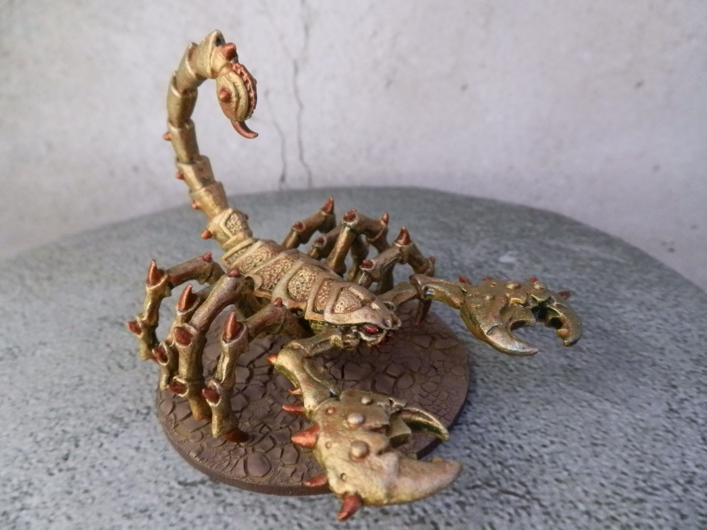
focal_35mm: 28
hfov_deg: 63.4
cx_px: 354
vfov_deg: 49.7
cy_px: 265
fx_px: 572
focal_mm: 5
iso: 400
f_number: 3.1
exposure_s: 1/125
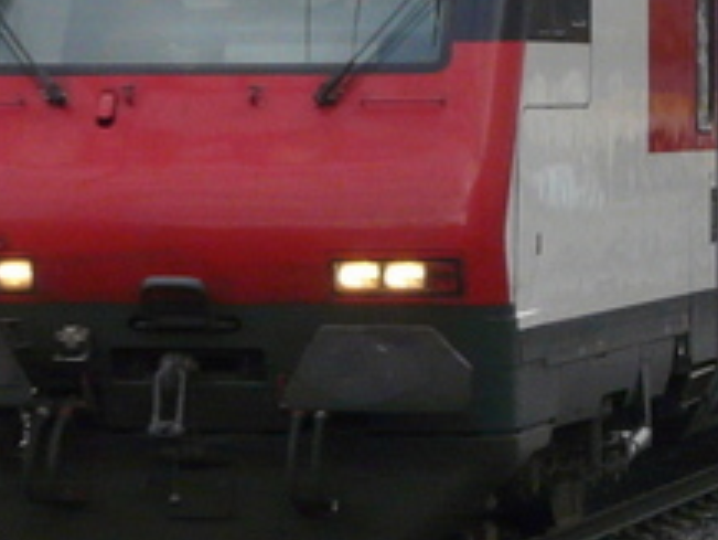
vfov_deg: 5.2
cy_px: 222
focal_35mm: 286
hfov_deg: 6.9
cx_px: 417
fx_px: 5935
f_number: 4
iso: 160
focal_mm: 10.2
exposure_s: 1/200
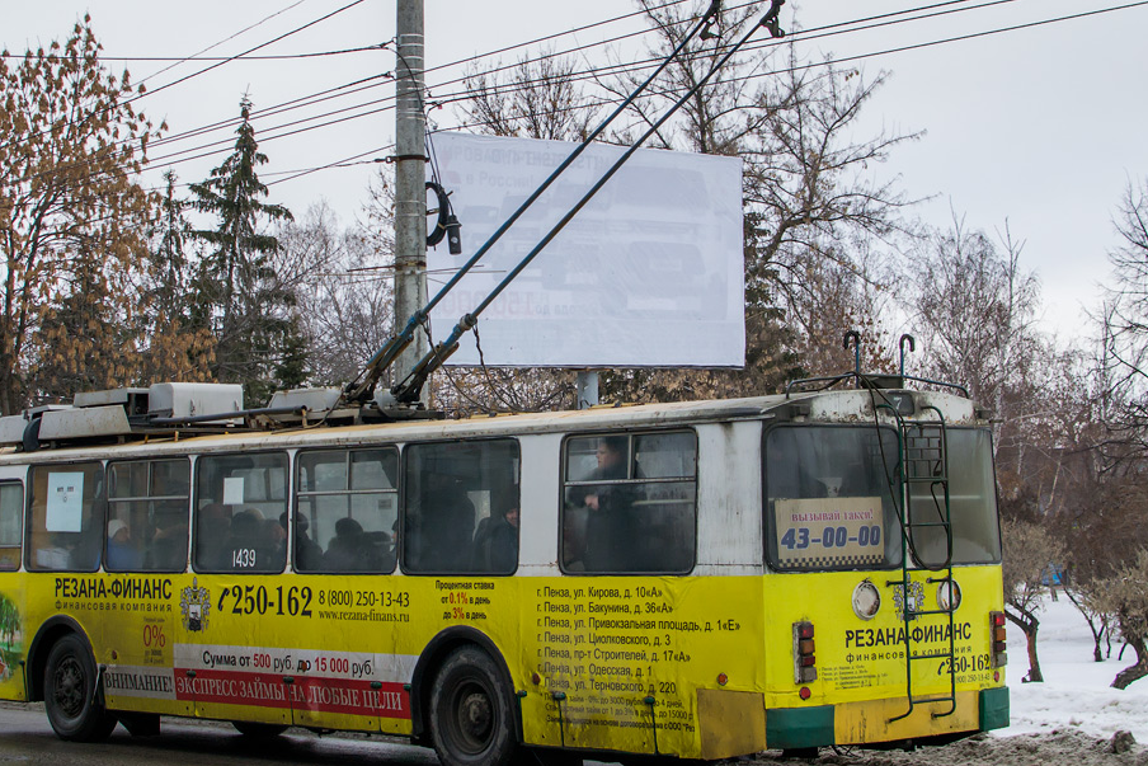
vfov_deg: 19.6
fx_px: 2222
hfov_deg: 28.9
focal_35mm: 70
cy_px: 366
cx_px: 462
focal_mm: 35
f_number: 6.3
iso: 400
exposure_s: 1/400
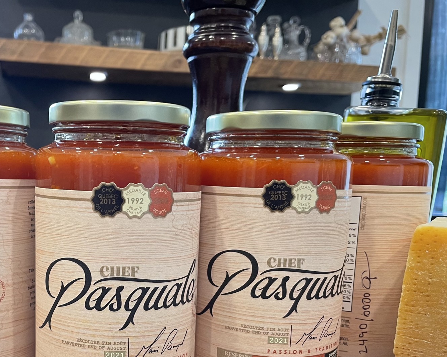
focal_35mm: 39
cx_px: 124
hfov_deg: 45.6
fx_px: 516
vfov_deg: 37.6
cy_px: 252
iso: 200
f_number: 1.6
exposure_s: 1/60
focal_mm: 4.2
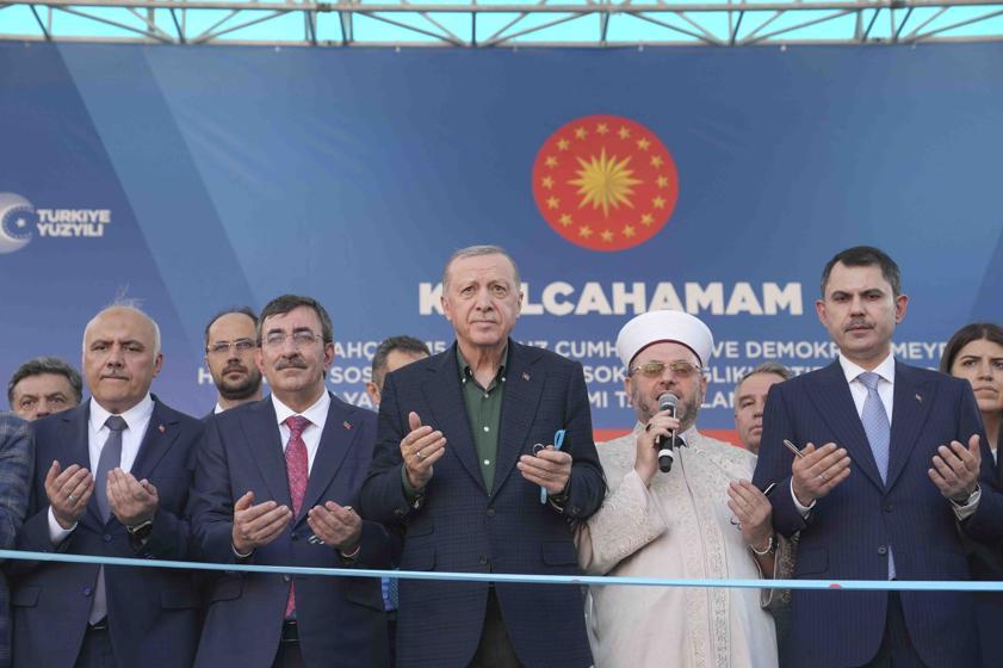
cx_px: 502
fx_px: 1949
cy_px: 334
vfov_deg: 19.4
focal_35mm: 70
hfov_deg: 28.9
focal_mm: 70
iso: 500
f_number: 4
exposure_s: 1/400
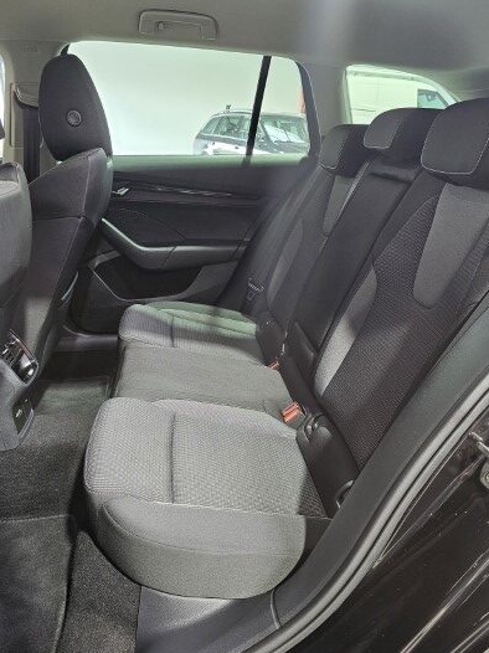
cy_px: 369
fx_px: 528
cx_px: 256
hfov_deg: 49.7
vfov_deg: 63.2
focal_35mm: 28
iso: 640
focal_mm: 6.3
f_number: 1.7
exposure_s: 1/50
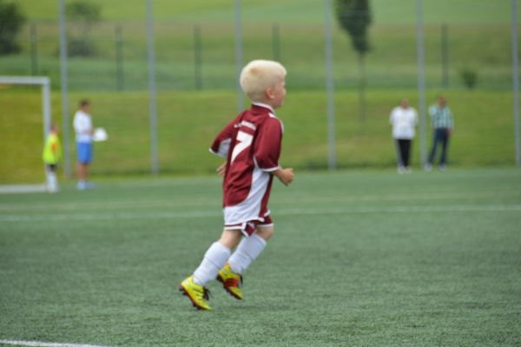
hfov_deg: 6.9
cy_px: 174
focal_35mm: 300
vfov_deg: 4.6
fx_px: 4338
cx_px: 260
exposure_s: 1/1250
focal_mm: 200
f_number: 5.6
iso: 400
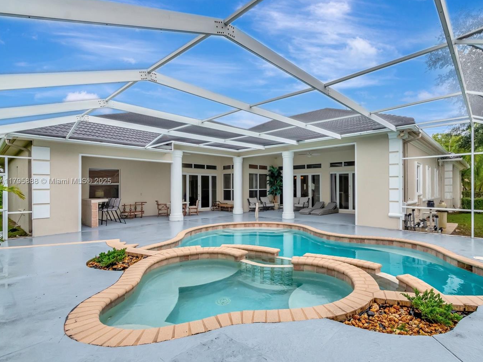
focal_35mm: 17
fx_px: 237
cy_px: 182
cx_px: 282
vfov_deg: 74.7
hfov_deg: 90.2
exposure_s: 1/400
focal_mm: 10
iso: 640
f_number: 8
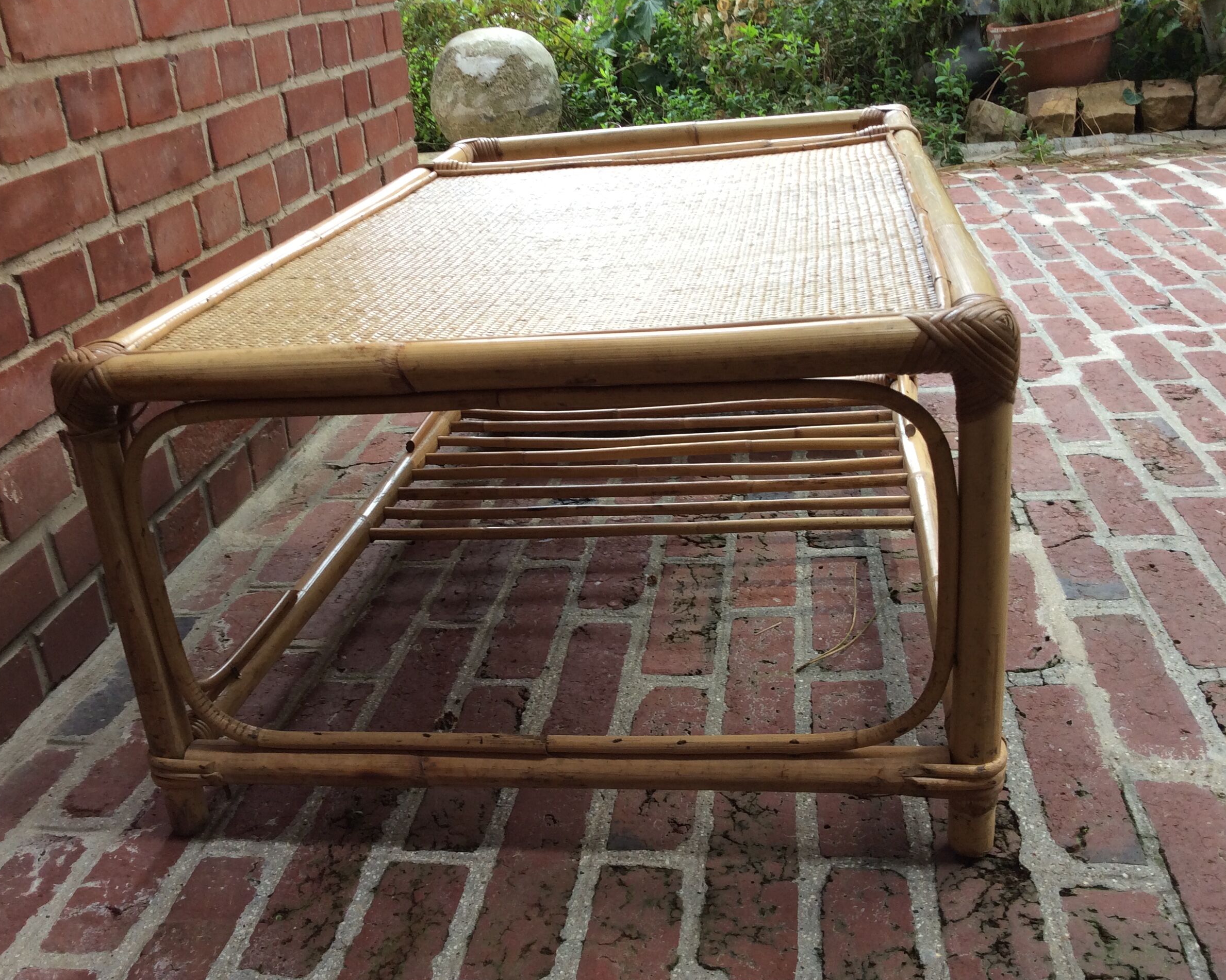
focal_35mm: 34
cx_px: 565
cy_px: 484
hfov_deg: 52.8
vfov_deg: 43.4
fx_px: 1234
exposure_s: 1/113
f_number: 2.4
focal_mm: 3.3
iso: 32
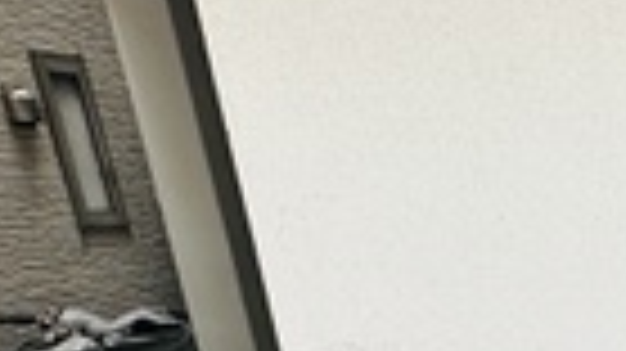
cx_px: 1184
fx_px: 1277
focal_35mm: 77
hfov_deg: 19.2
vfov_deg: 13.8
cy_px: 646
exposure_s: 1/419
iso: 40
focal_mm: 2.22
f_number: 2.2
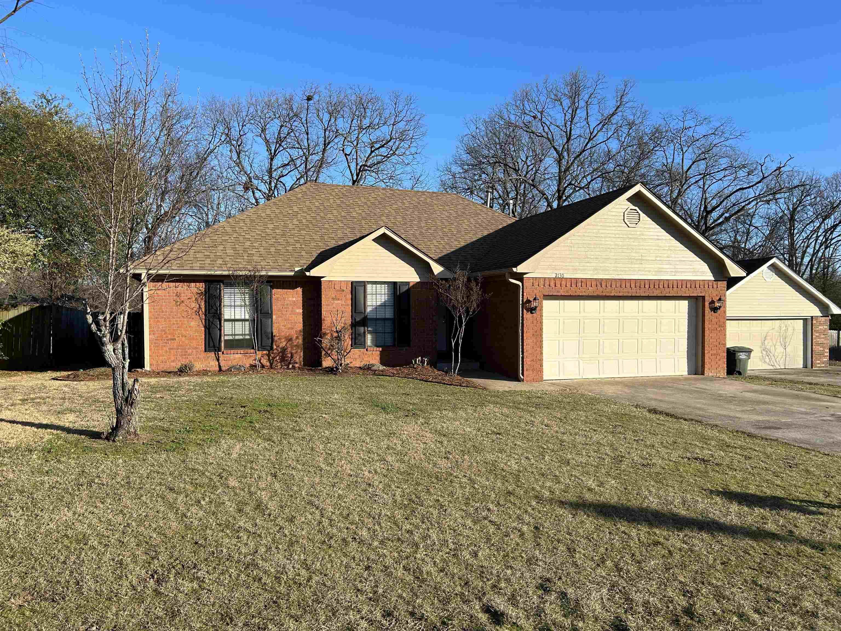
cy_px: 316
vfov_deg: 53.1
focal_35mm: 26
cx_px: 420
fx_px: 632
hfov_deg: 67.3
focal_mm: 5.7
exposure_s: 1/2841
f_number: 1.5
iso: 50
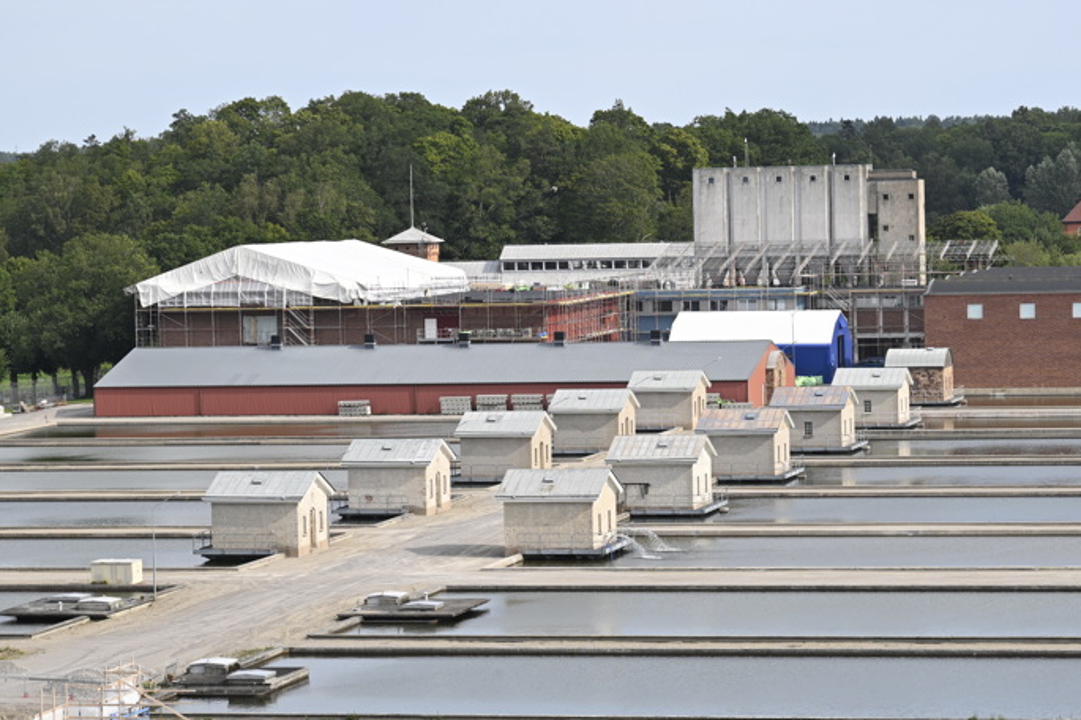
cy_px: 472
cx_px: 585
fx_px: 4172
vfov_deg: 9.9
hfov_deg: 14.8
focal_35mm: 139
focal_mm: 70
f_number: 4
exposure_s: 1/800
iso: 100
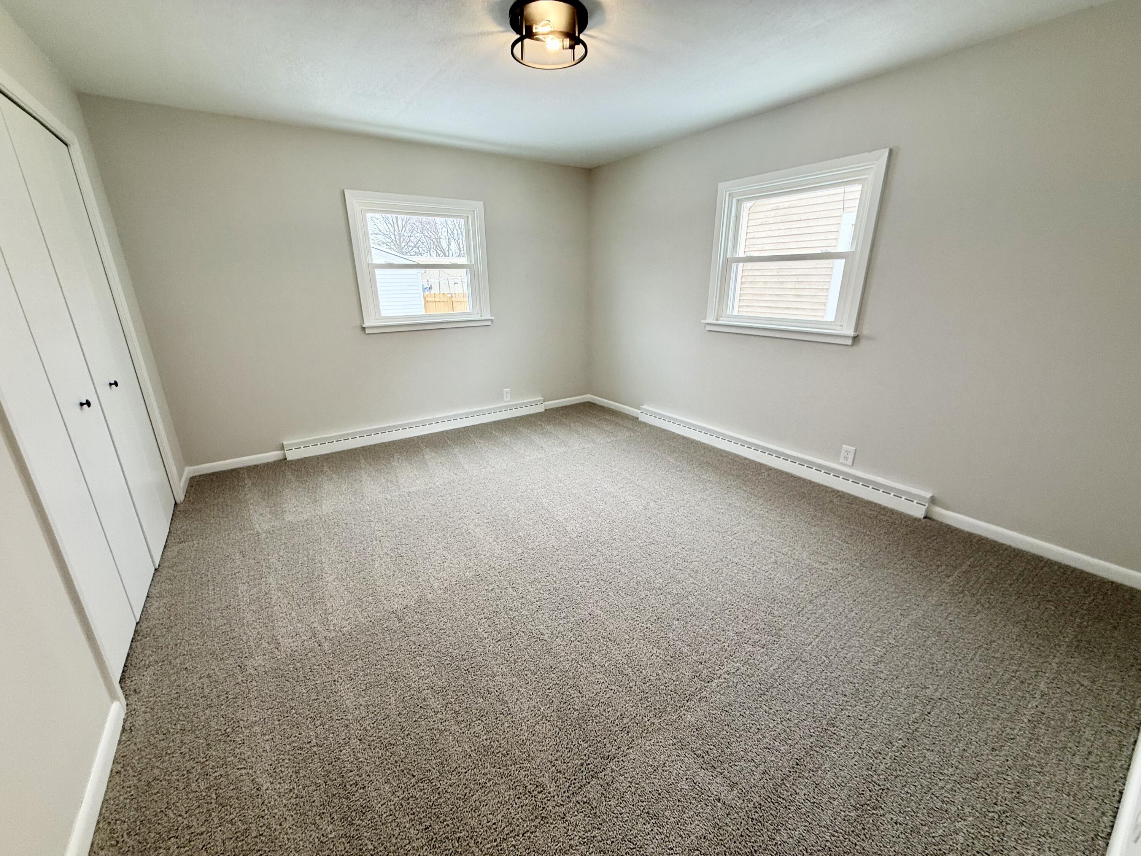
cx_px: 570
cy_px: 428
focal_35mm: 14
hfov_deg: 102.1
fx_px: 461
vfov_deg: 85.7
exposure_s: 1/120
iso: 64
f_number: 2.2
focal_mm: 2.22
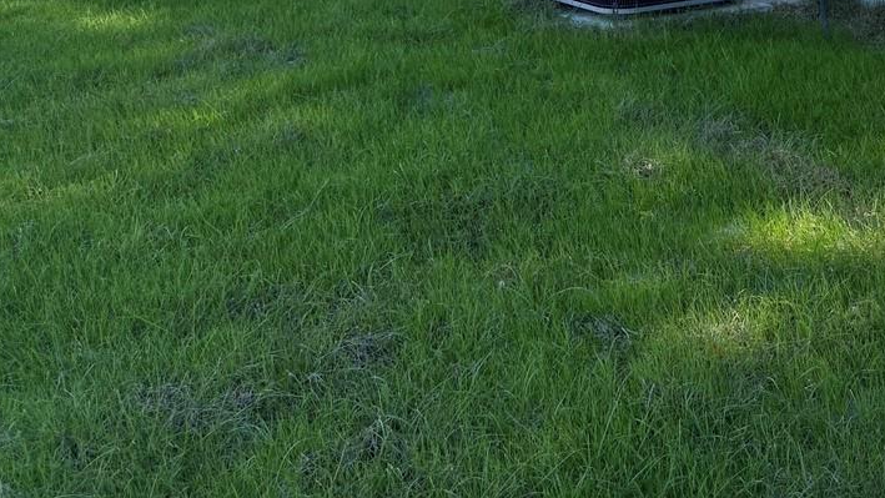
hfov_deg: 31.7
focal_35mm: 59
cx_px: 952
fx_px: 1385
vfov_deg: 19.0
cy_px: -130
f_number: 1.78
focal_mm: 6.76
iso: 100
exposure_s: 1/1314
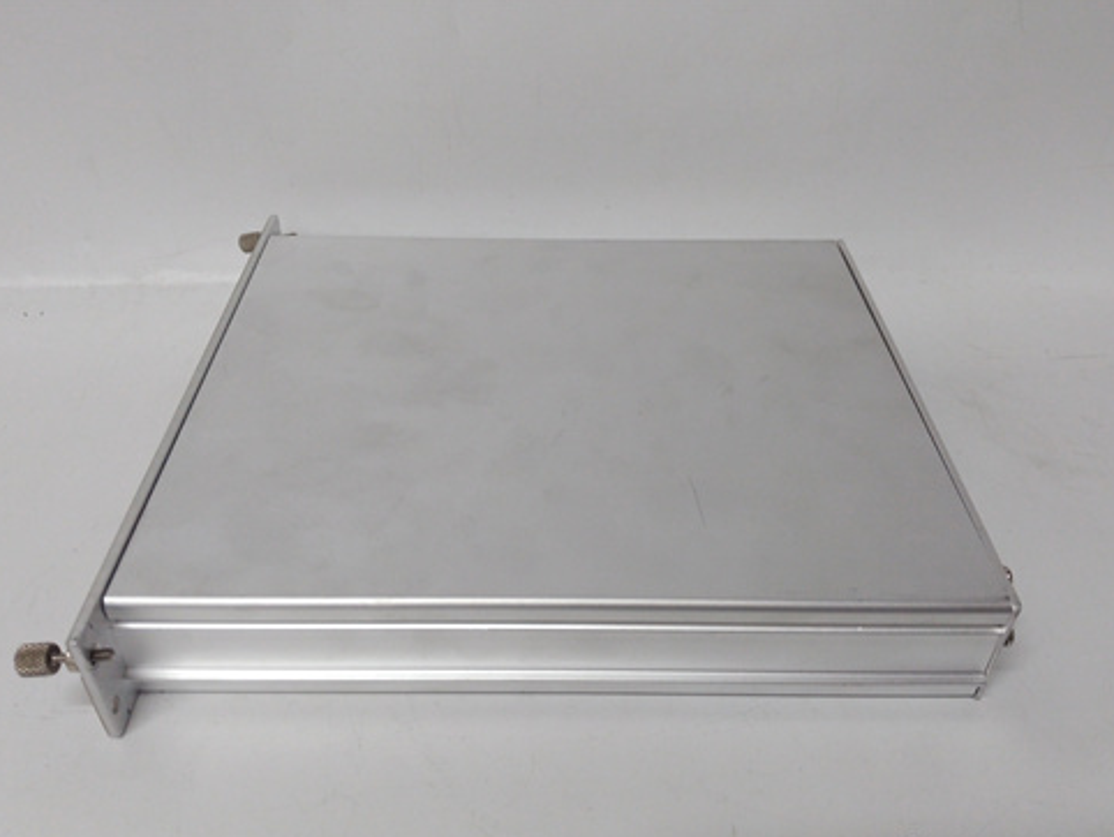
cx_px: 548
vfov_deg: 49.8
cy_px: 427
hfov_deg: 63.4
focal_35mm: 28
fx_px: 902
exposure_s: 1/33
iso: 135
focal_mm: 3.79
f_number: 2
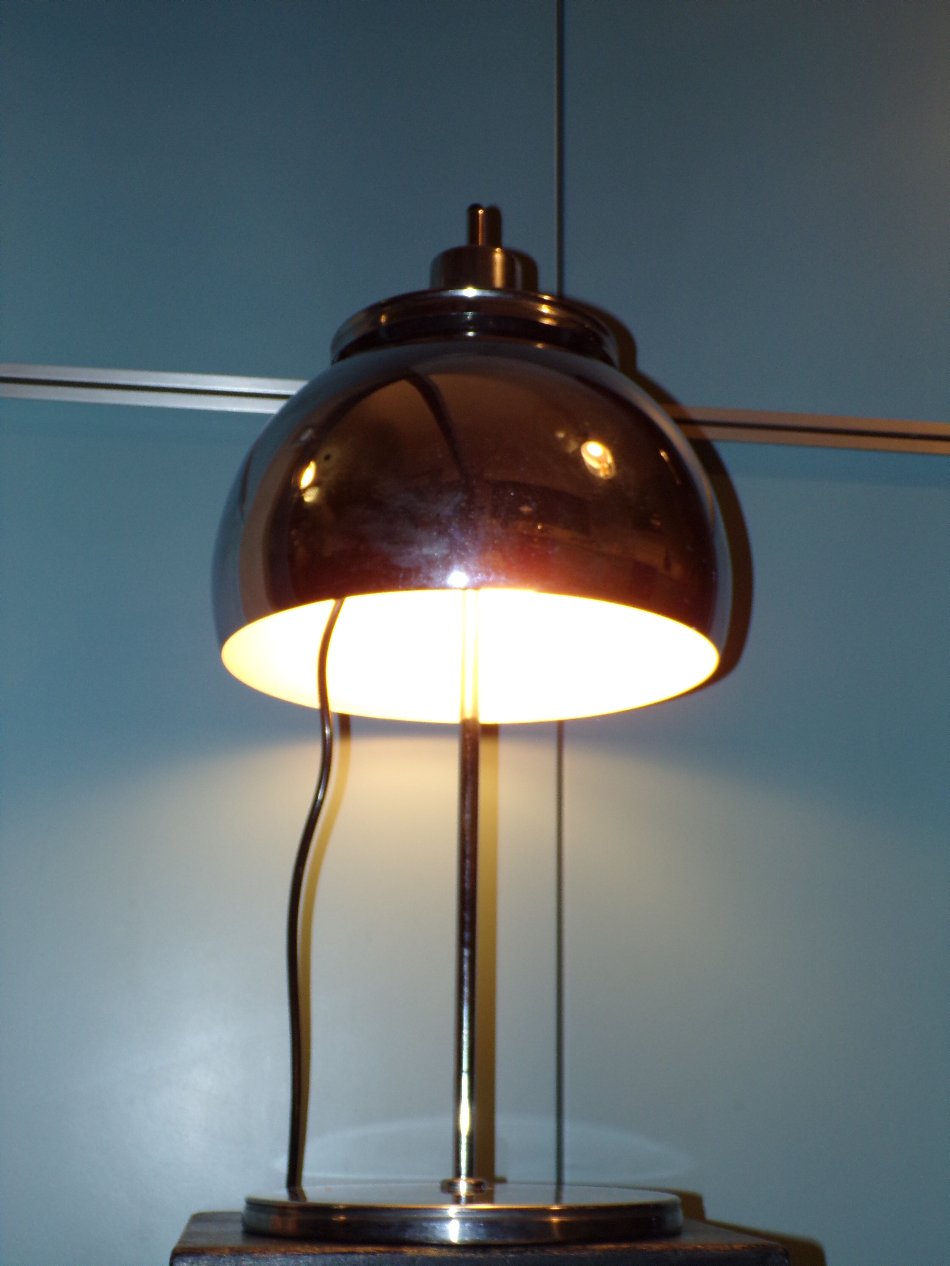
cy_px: 633
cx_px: 475
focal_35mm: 42
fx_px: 1537
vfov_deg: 44.8
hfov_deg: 34.3
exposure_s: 1/34
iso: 142
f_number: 3.4
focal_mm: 7.6
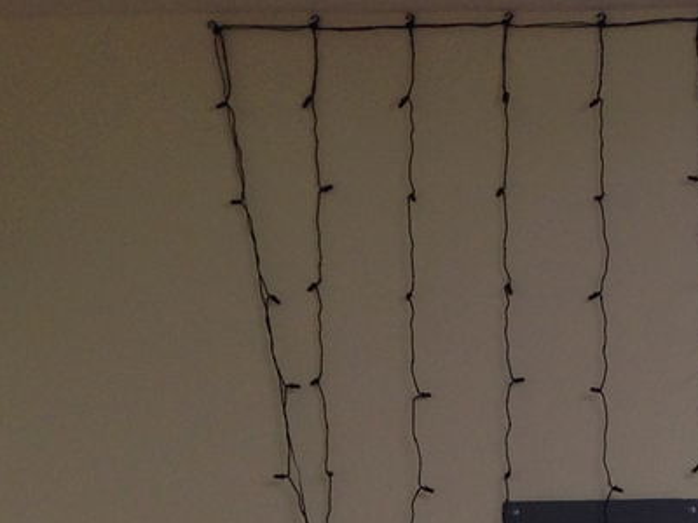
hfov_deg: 14.3
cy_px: 778
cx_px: 920
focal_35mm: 132
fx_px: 2662
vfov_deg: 10.8
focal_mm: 4.12
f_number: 2.4
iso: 50
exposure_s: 1/60
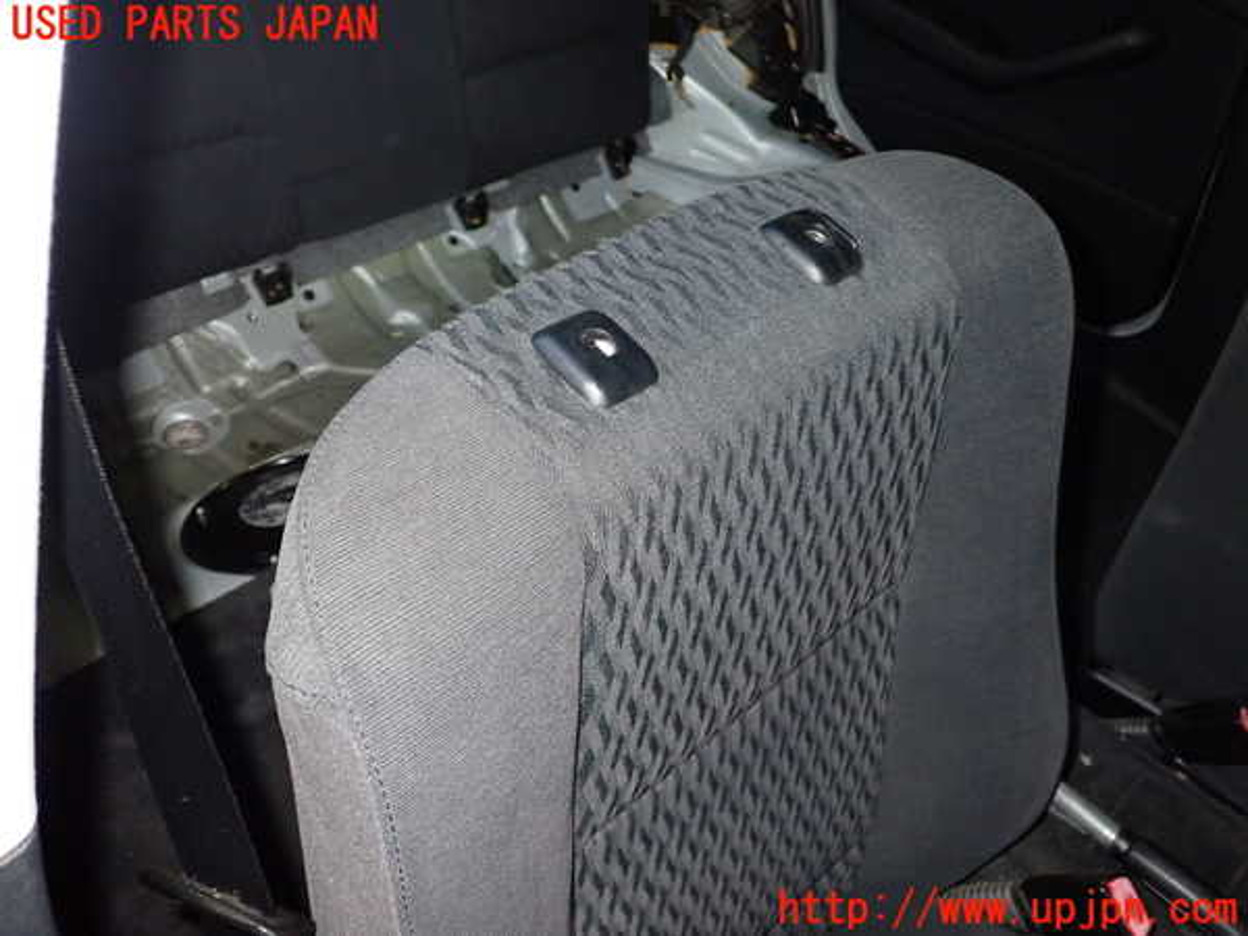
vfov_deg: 46.8
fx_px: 1082
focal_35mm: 30
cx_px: 624
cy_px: 468
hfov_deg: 60.0
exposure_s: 1/30
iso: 500
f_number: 6.3
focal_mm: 5.4
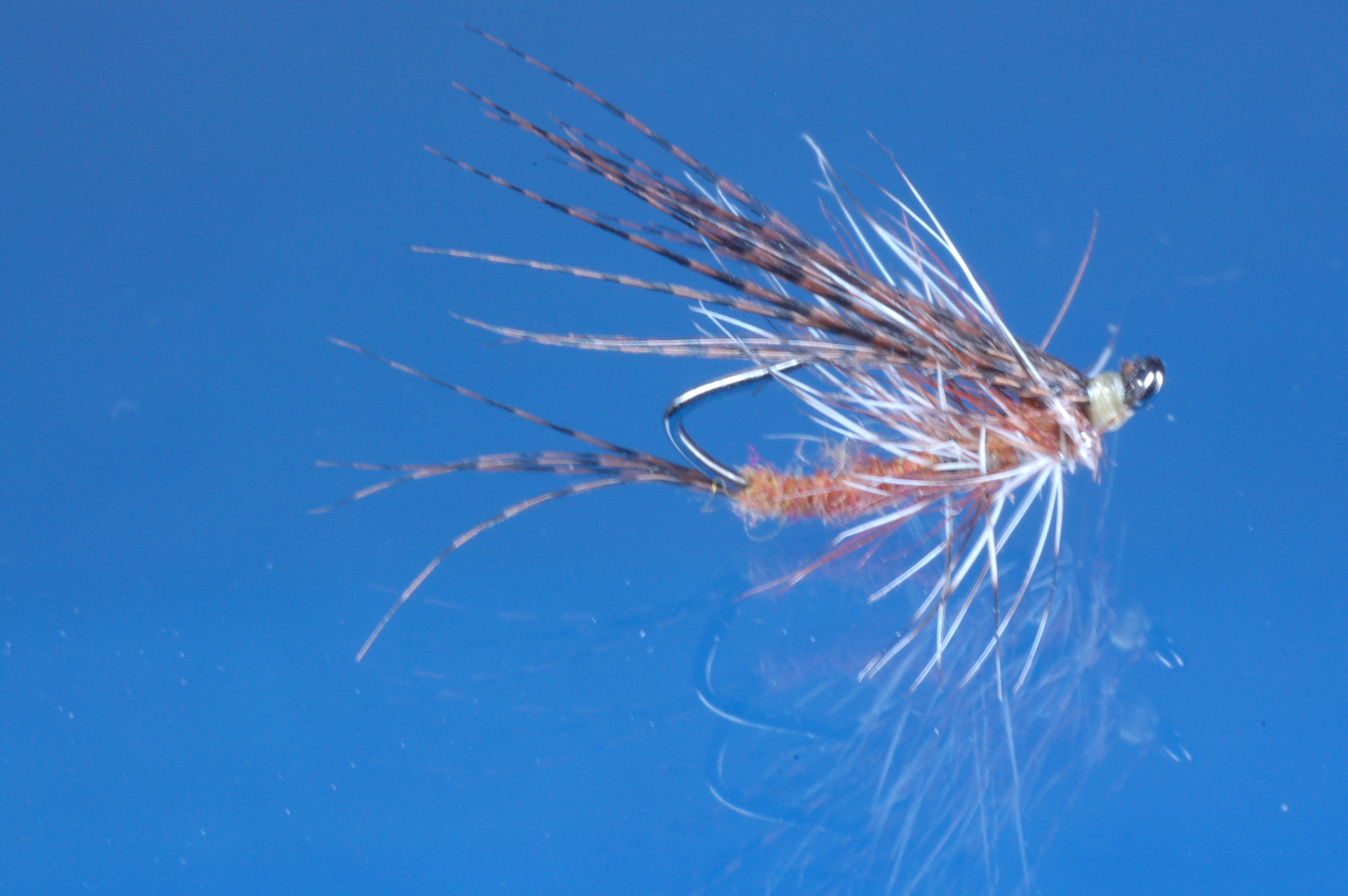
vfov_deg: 10.4
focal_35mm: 132
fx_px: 4938
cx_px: 843
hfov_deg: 15.5
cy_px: 354
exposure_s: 1/1.3
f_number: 22
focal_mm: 70
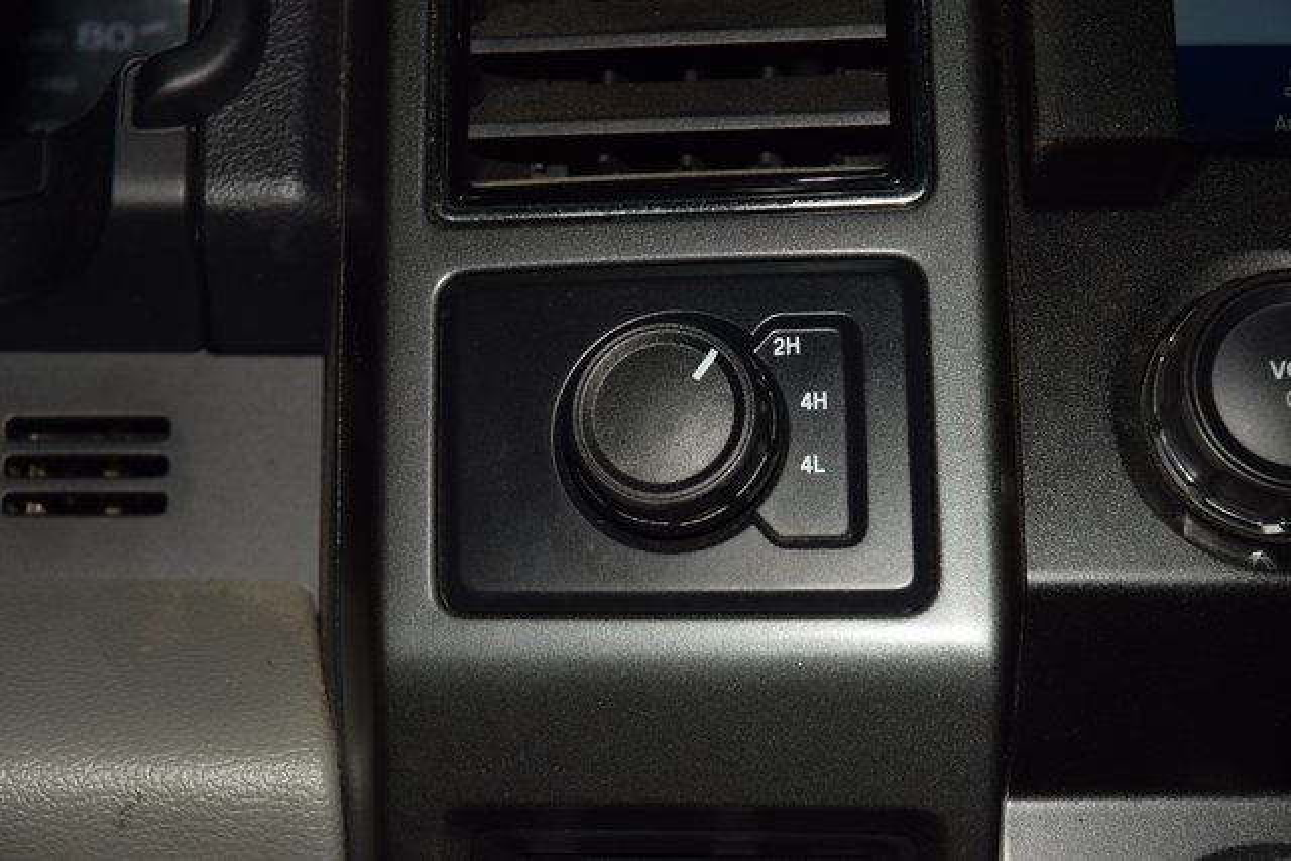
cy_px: 430
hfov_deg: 19.5
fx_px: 3766
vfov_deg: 13.0
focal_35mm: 105
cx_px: 646
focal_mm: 70
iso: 100
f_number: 8
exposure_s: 1/125
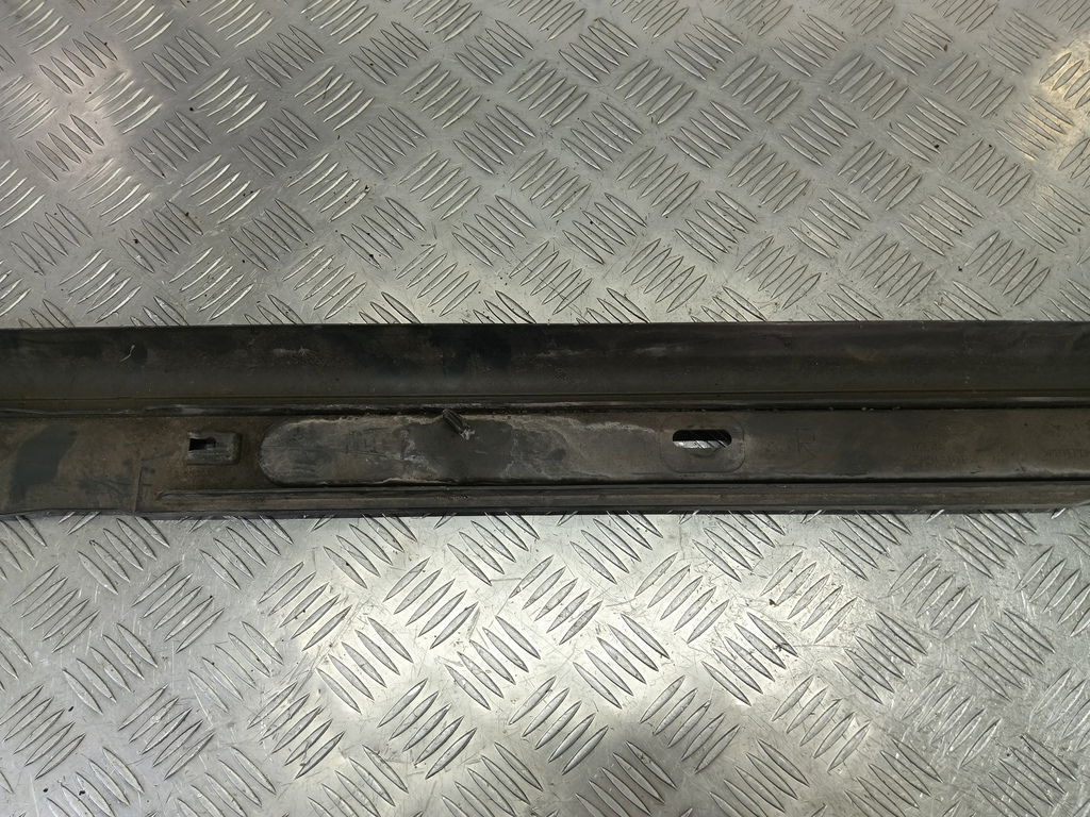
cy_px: 408
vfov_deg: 58.9
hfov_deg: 73.9
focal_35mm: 23
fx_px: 724
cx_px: 545
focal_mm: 4.11
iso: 80
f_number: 1.6
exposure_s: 1/50
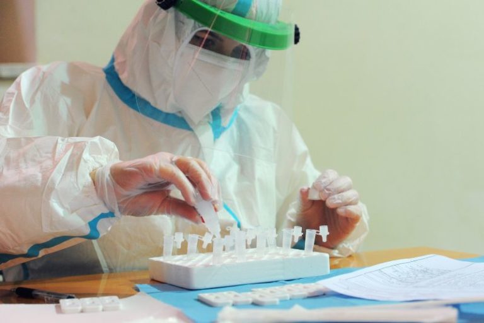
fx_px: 941
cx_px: 242
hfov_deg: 28.8
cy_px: 162
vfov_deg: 19.5
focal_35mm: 70
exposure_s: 1/125
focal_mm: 70
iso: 3200
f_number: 5.6
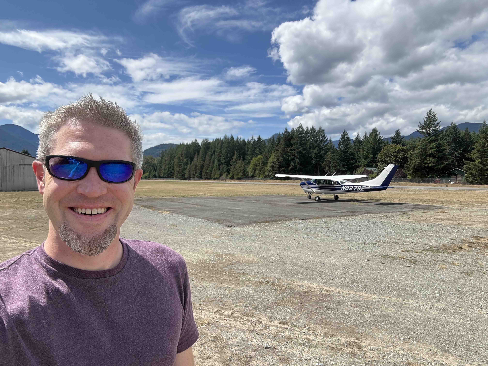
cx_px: 244
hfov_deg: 73.9
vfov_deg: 58.9
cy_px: 183
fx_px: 324
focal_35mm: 23
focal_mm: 2.69
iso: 25
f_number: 1.9
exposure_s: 1/1148
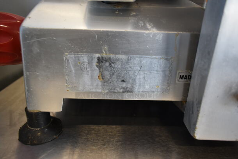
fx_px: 179
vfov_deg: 48.0
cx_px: 119
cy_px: 80
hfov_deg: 67.3
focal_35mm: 27
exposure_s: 1/30
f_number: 3.5
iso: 500
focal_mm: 18
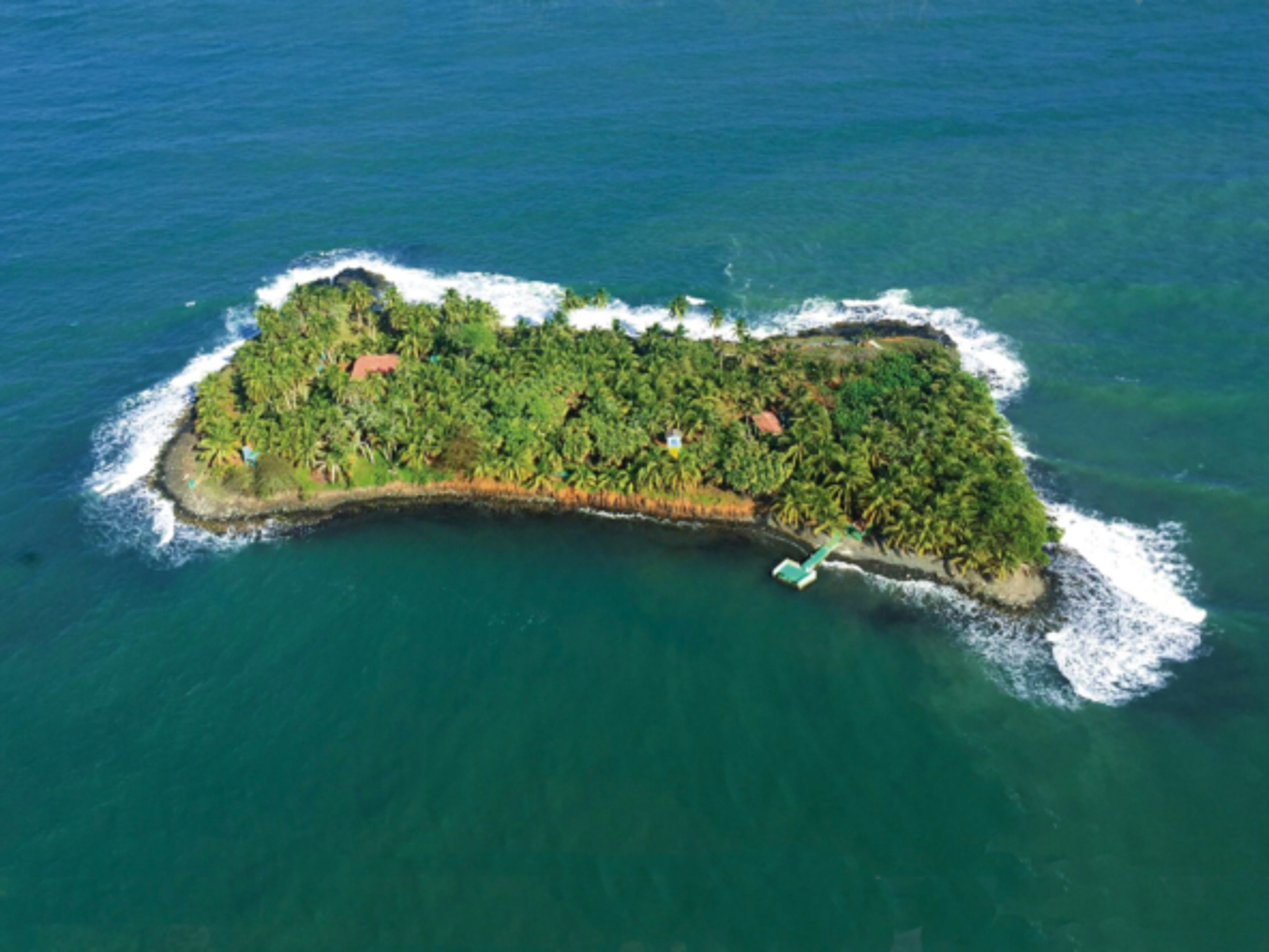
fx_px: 1136
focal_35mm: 31
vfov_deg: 45.4
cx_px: 634
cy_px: 476
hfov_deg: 58.4
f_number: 2.4
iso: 50
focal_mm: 3.3
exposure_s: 1/30
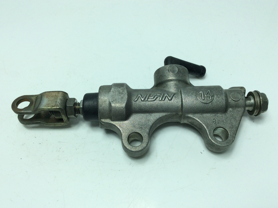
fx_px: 257
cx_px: 139
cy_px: 104
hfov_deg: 56.9
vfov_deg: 44.1
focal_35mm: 32
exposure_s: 1/525
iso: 32
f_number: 2.4
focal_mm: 3.3
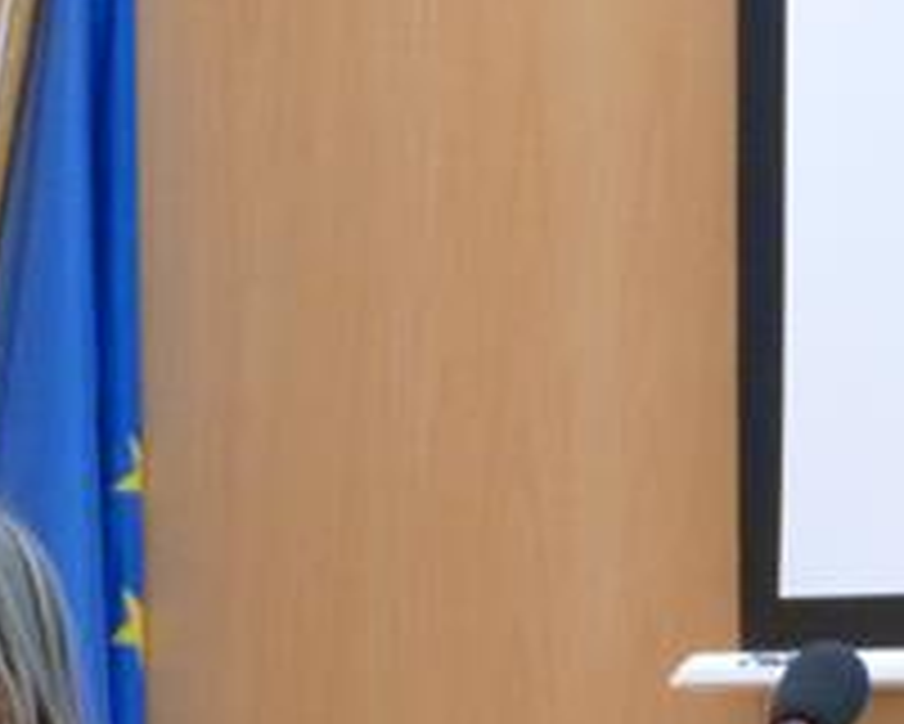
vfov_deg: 4.2
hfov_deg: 5.3
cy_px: 742
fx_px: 9797
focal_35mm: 366
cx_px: 225
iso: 500
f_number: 3.5
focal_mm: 21.2
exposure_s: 1/8
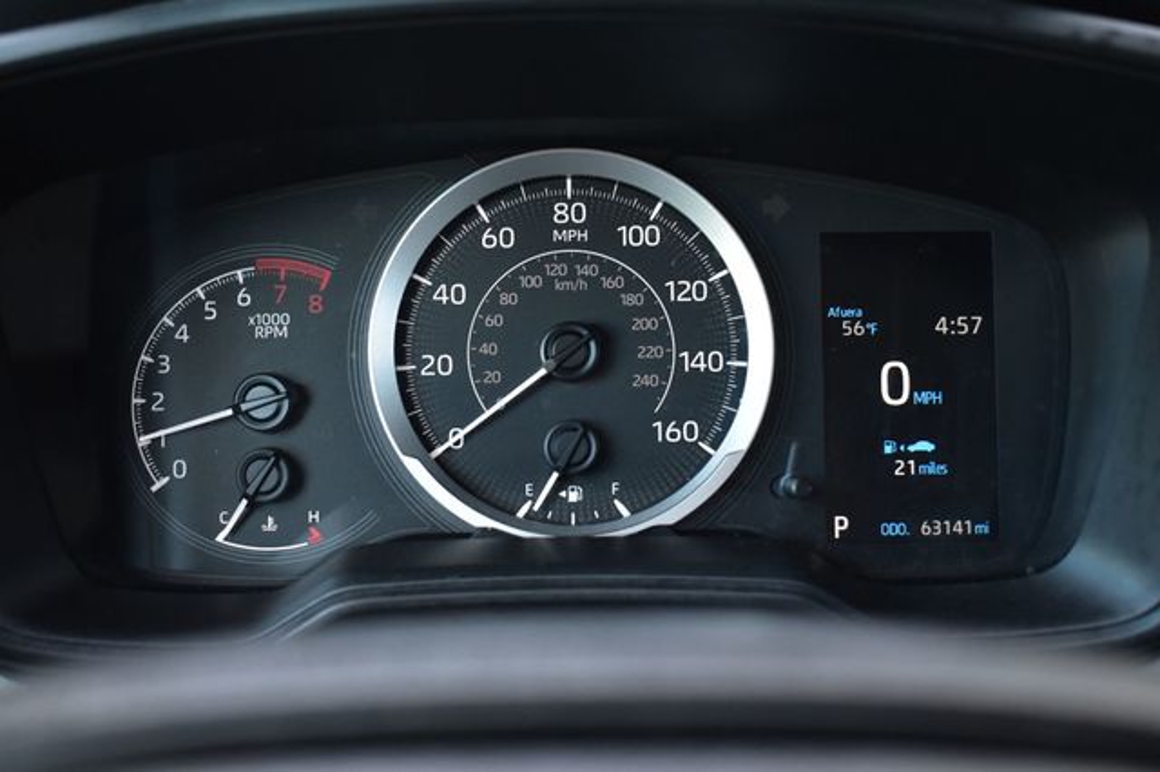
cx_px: 580
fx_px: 1449
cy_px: 386
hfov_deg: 43.6
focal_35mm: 45
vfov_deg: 29.8
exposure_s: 1/15
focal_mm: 30
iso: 1600
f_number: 5
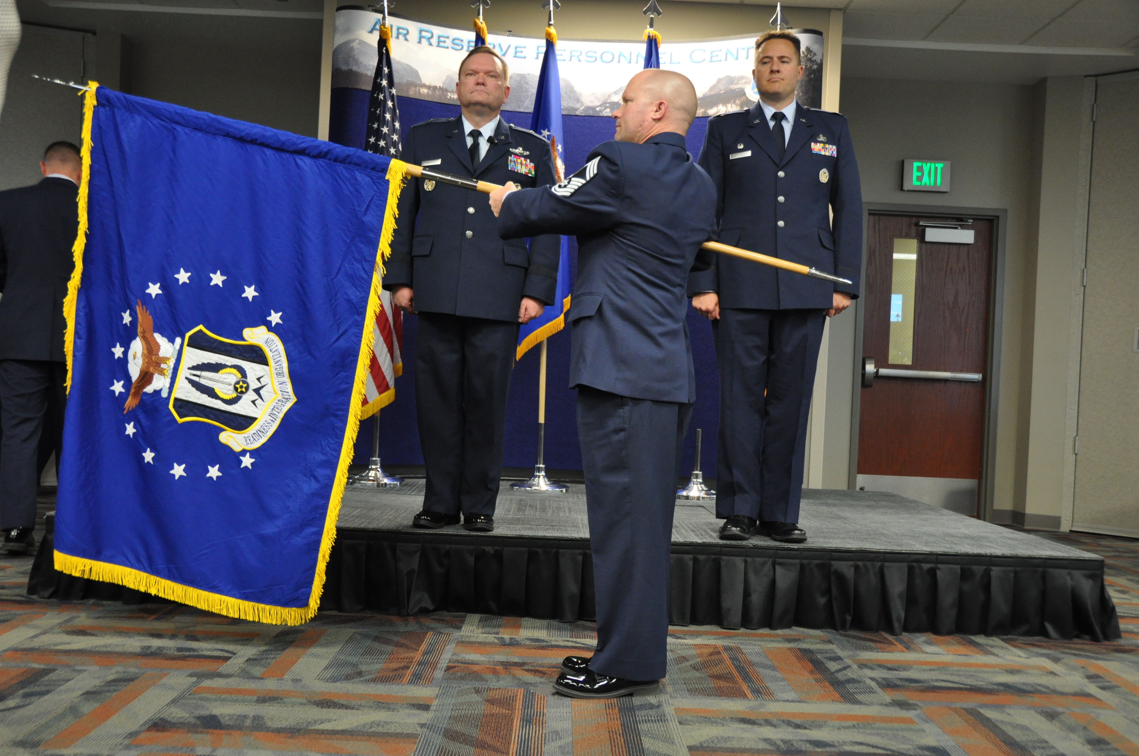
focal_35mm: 36
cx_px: 570
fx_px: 1138
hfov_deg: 53.2
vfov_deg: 36.8
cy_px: 378
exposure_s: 1/40
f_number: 3.8
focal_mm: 24
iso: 1250
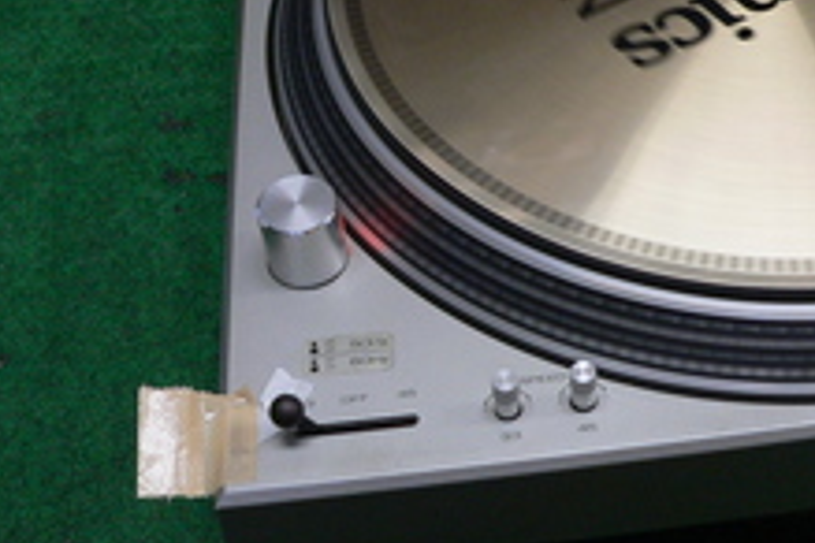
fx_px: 1471
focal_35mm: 65
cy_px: 139
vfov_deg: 20.8
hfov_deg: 29.9
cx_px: 696
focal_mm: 6
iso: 200
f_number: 2.8
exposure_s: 1/40
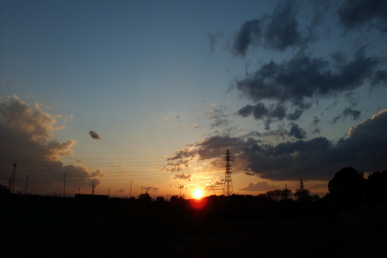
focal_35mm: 28
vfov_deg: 46.4
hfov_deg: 65.5
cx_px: 194
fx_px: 301
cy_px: 129
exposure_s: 1/469
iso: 100
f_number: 4.5
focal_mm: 5
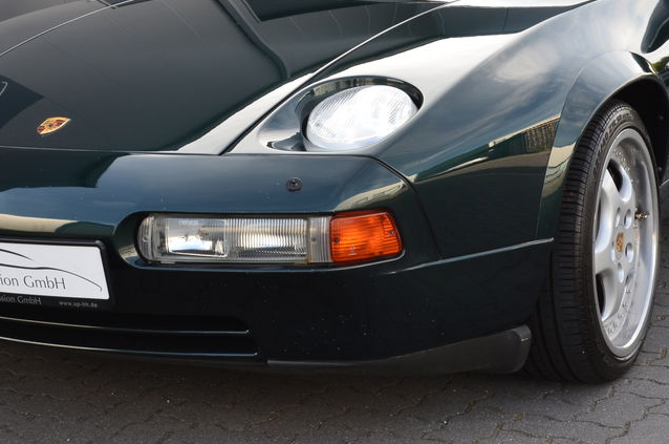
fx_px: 1428
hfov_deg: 26.4
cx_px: 328
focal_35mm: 77
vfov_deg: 17.6
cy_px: 147
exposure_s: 1/60
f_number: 10
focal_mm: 32
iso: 320
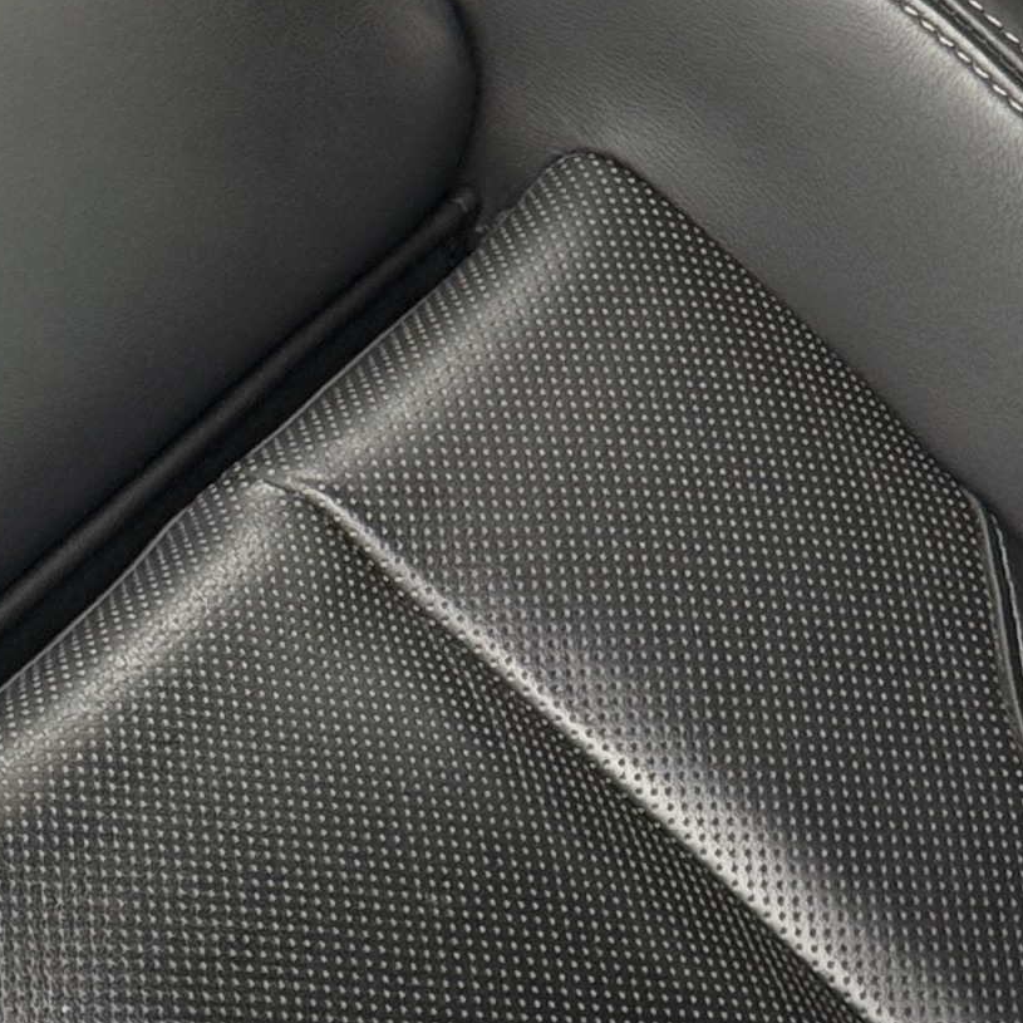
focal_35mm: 210
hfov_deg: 8.3
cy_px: -1058
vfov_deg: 7.9
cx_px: 255
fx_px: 7021
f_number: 1.78
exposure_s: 1/161
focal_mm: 6.76
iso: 100
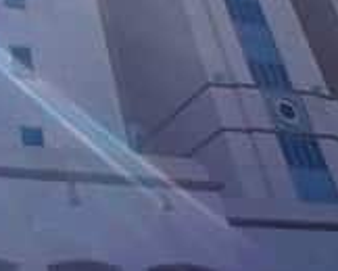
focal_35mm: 66
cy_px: 34
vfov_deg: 22.7
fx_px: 661
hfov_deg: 26.0
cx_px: -54
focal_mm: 1.4
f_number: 2.2
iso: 50
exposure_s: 1/2494
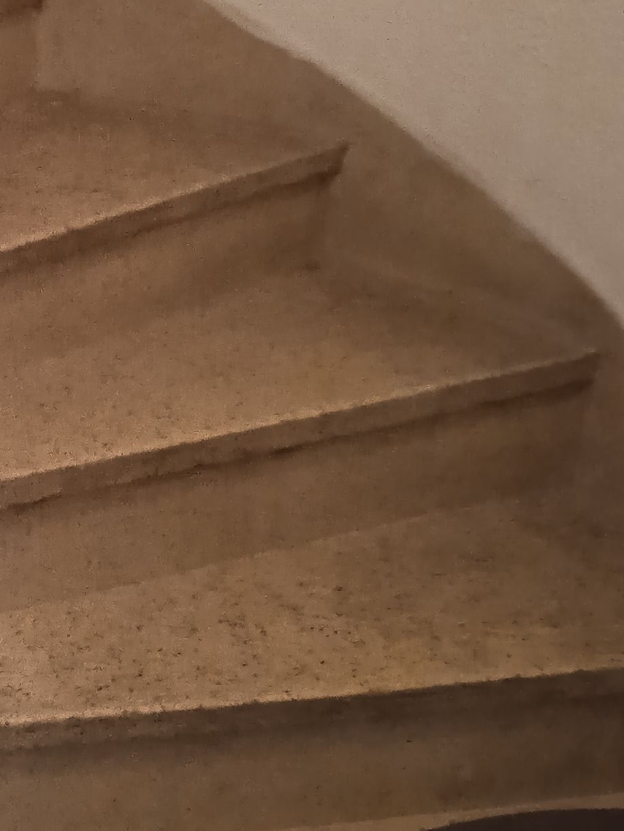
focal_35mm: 95
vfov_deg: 20.6
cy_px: 388
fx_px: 2283
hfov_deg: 14.2
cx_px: -395
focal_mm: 3.43
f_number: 2.2
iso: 1592
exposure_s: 1/13.3
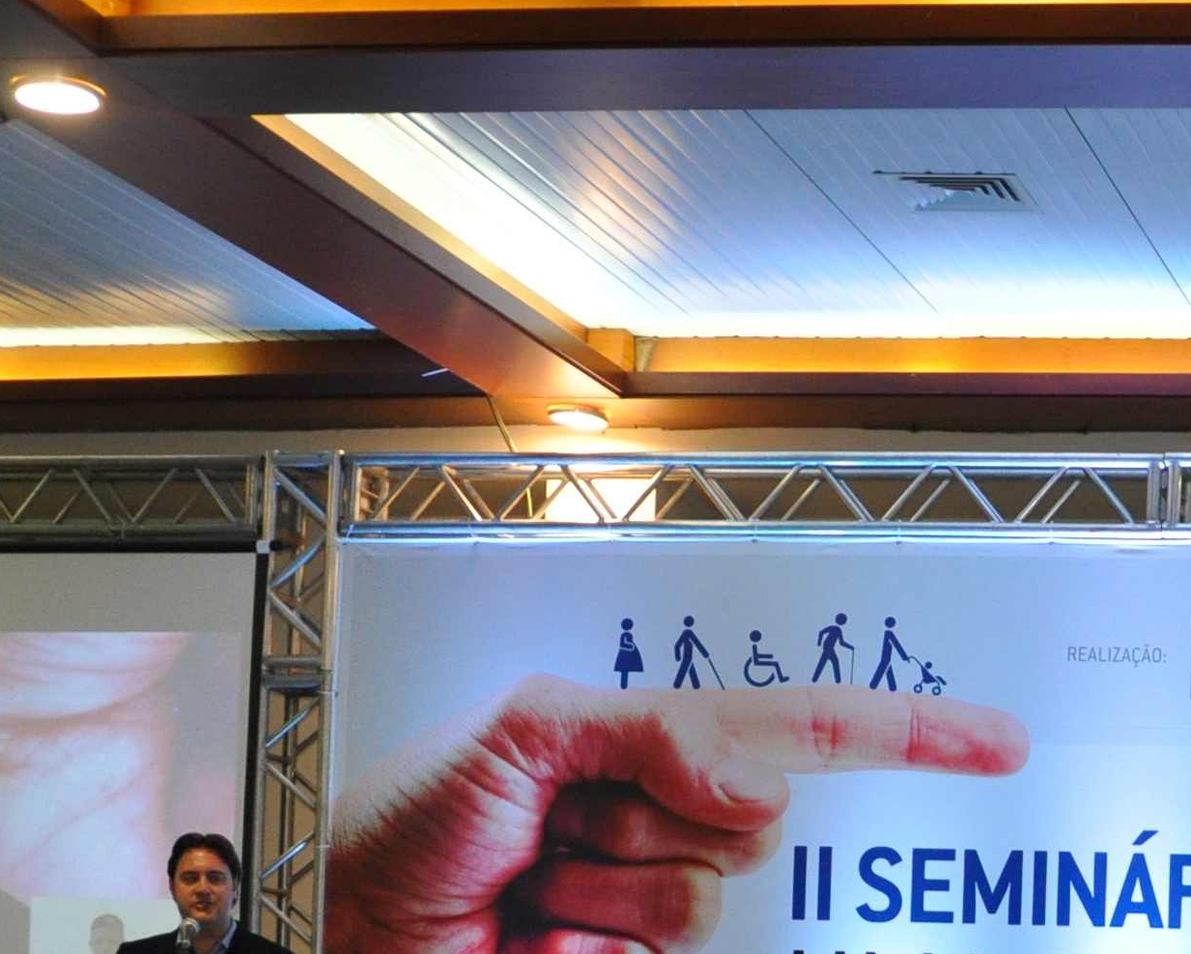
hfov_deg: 20.3
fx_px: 3103
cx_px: 1440
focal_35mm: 88
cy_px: 1179
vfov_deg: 16.6
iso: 800
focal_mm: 18
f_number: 3.5
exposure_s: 1/60
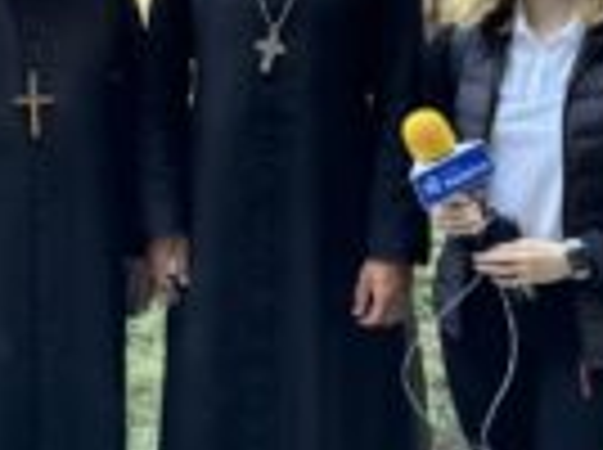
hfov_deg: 27.0
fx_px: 1200
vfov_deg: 21.1
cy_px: 117
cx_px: 29
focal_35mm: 69
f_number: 1.6
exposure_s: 1/135
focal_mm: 5.96
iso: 32
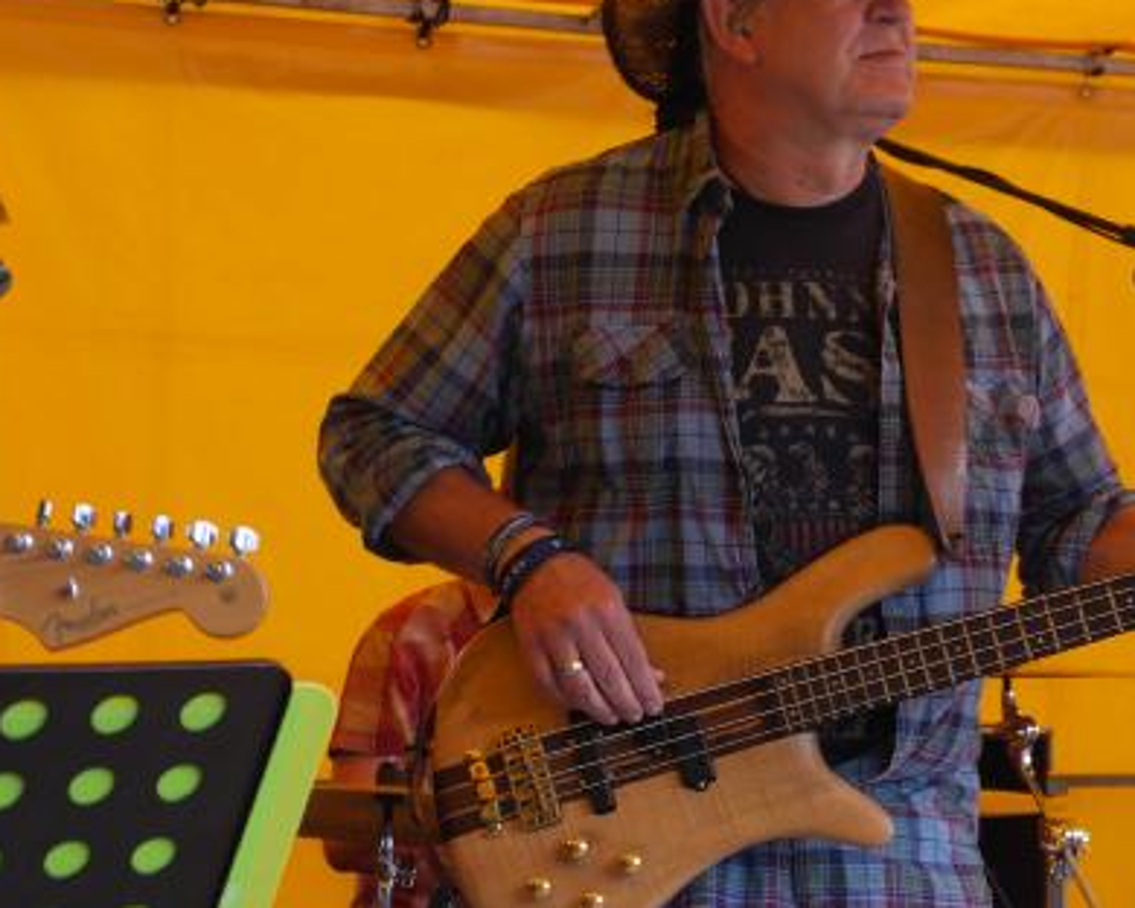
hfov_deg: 14.9
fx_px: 4300
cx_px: 952
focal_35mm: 128
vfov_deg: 12.1
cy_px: 480
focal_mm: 32
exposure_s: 1/80
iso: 200
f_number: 5
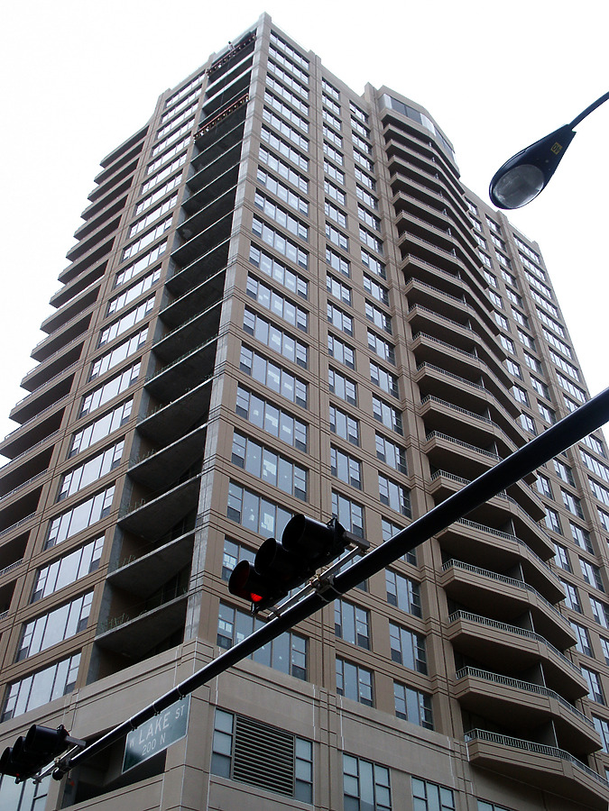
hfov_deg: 40.7
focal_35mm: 35
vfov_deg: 52.6
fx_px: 821
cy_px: 406
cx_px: 304
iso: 64
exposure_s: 1/180
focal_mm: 7.18
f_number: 3
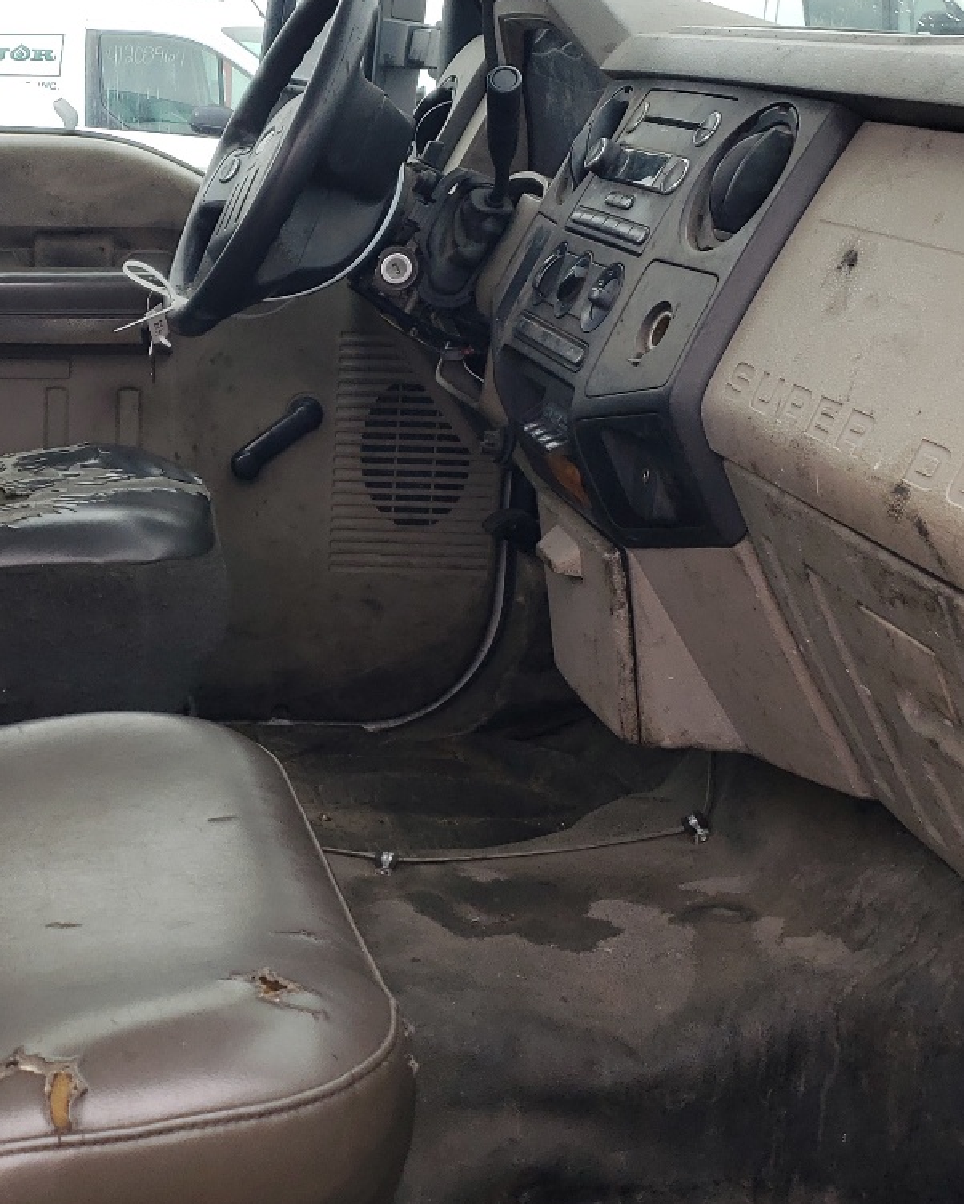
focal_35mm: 54
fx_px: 1925
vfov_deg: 34.7
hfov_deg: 27.2
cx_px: 102
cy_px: 572
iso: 50
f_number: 1.5
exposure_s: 1/185
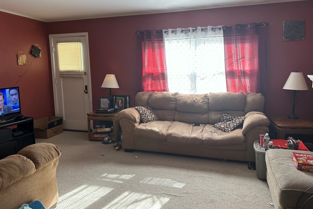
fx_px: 226
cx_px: 159
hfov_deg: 69.4
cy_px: 98
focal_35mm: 26
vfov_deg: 49.5
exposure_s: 1/121
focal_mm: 6.86
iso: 100
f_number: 1.78
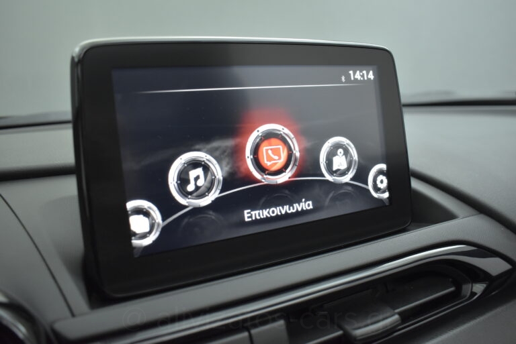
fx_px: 387
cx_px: 258
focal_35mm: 27
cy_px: 172
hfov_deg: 67.4
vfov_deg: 48.0
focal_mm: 18
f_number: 3.5
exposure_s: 1/100
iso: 1600
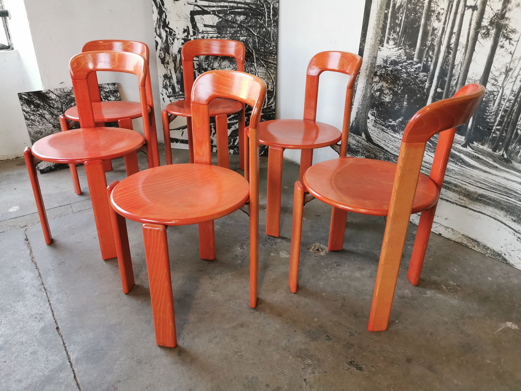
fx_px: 406
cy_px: 196
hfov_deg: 65.3
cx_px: 260
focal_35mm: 27
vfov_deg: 51.4
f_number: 1.6
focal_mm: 5.56
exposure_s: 1/60
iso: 250
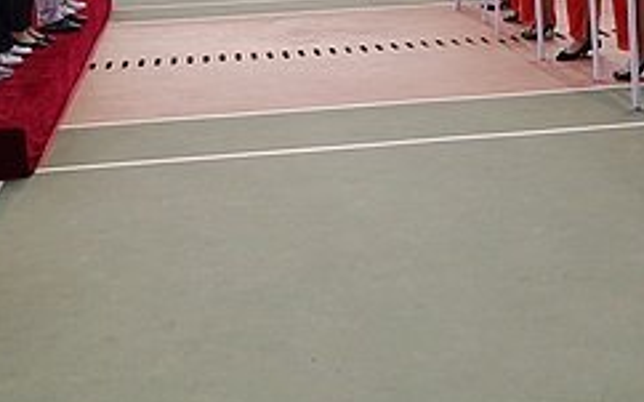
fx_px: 1333
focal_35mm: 76
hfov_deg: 26.8
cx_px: 471
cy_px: -51
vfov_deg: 16.6
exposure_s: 1/1000
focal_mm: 20
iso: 100
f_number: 4
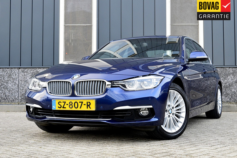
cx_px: 118
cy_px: 79
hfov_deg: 36.9
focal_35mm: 54
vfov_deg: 25.1
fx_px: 356
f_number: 7.1
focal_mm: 36
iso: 800
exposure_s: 1/60
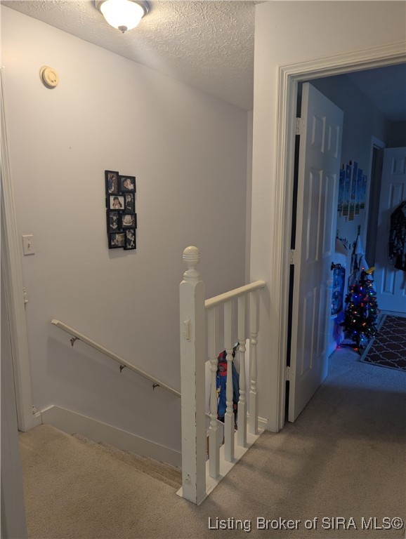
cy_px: 270
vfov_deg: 71.5
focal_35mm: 24
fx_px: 374
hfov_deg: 56.9
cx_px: 203
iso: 61
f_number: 1.85
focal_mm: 6.81
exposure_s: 1/40
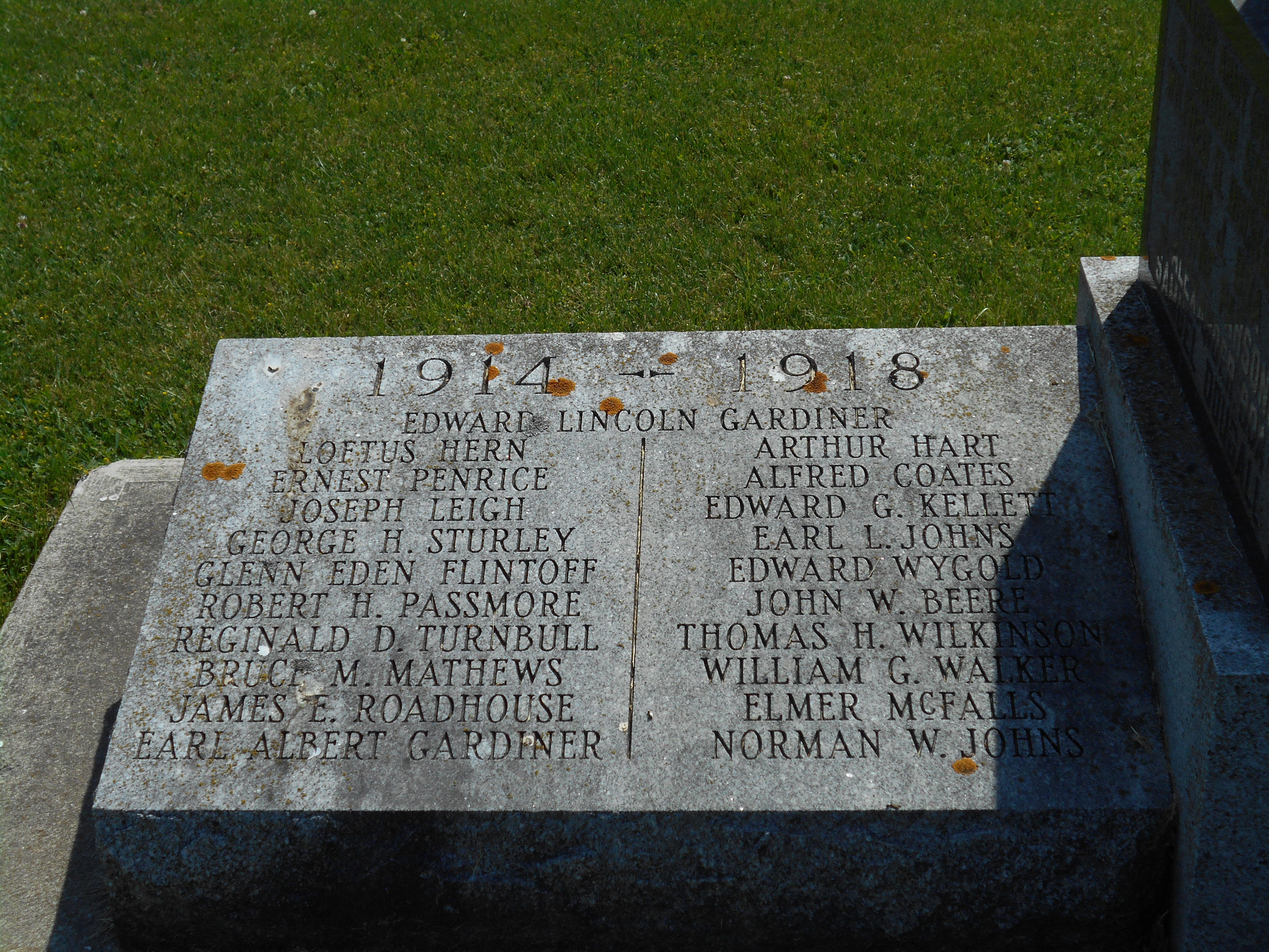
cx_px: 634
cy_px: 476
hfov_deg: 34.3
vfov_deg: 26.1
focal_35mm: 56
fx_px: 2053
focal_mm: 10
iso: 80
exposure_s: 1/800
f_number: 4.9
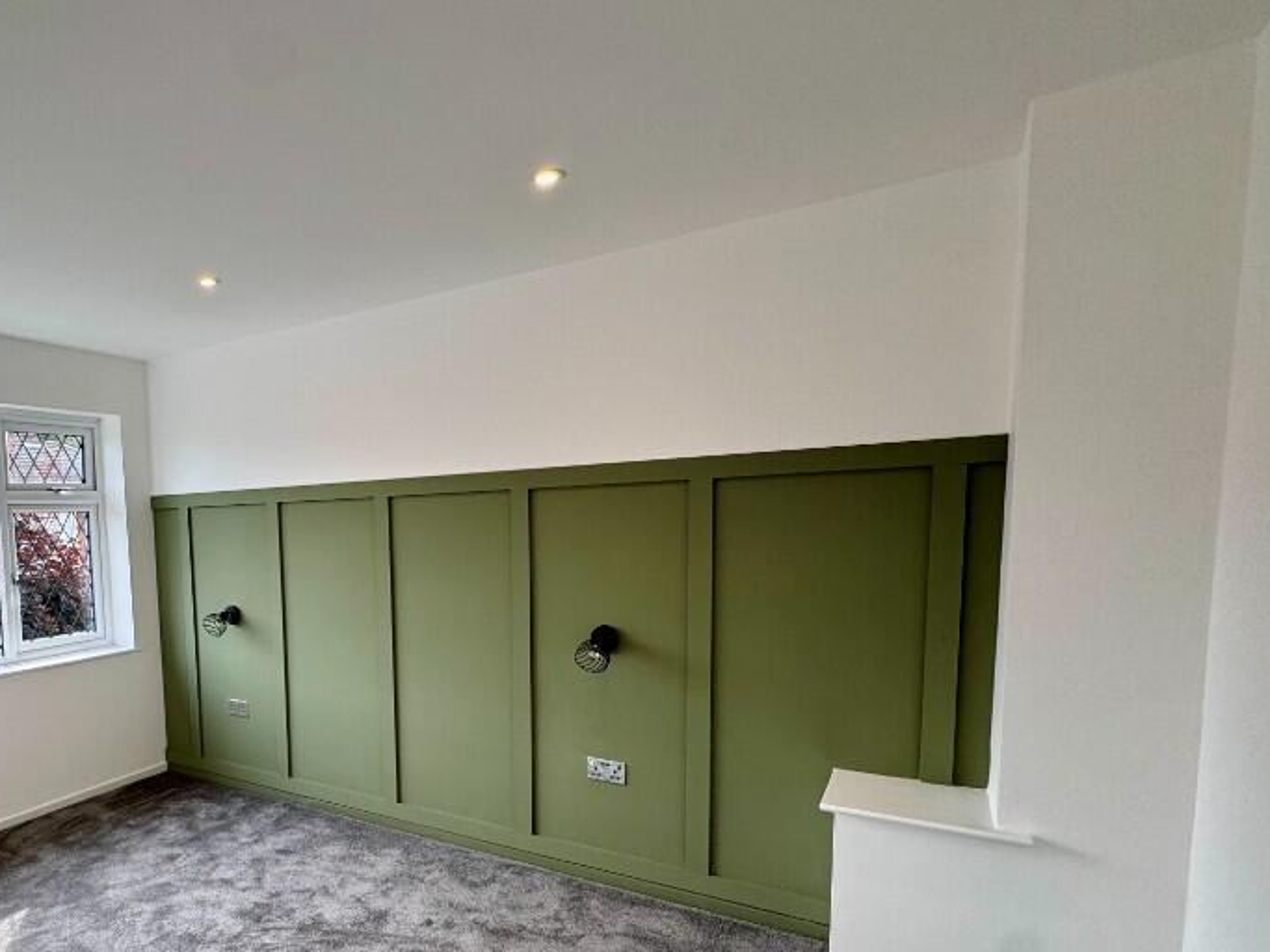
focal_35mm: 21
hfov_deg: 74.0
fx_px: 770
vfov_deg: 62.5
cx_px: 335
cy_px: 595
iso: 50
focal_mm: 2.22
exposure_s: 1/100
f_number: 2.2
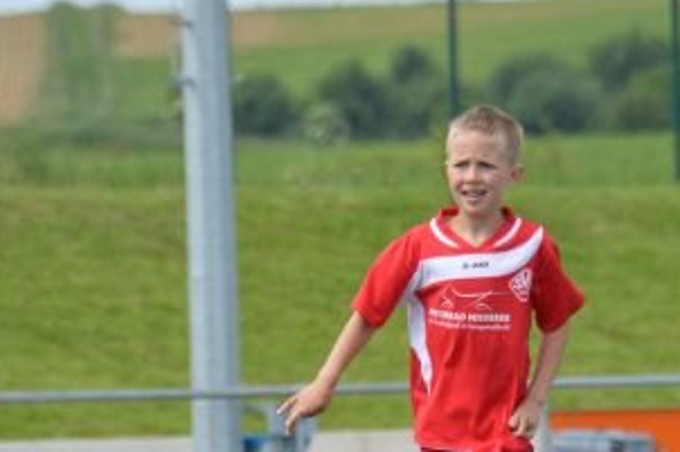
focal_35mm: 597
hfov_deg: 3.5
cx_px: 358
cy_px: 361
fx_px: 11270
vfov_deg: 2.3
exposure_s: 1/1250
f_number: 5.6
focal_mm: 200
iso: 400
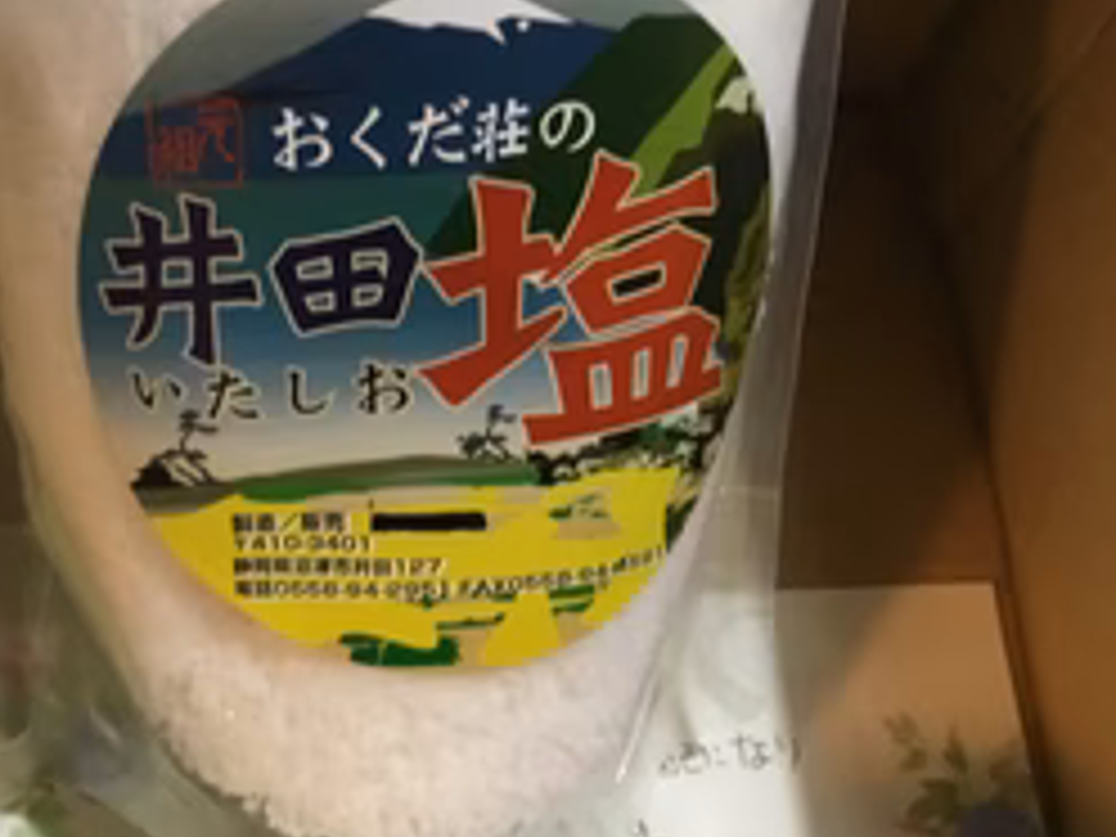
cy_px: 297
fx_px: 1612
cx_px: 378
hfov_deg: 37.8
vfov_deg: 29.0
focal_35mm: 50
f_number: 2.4
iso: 200
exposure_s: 1/15
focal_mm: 3.3
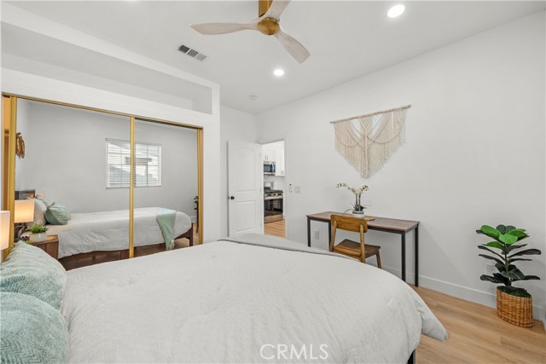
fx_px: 197
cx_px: 273
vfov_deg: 85.5
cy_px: 182
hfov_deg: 108.3
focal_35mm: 13
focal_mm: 13
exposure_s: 1/6
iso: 250
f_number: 10
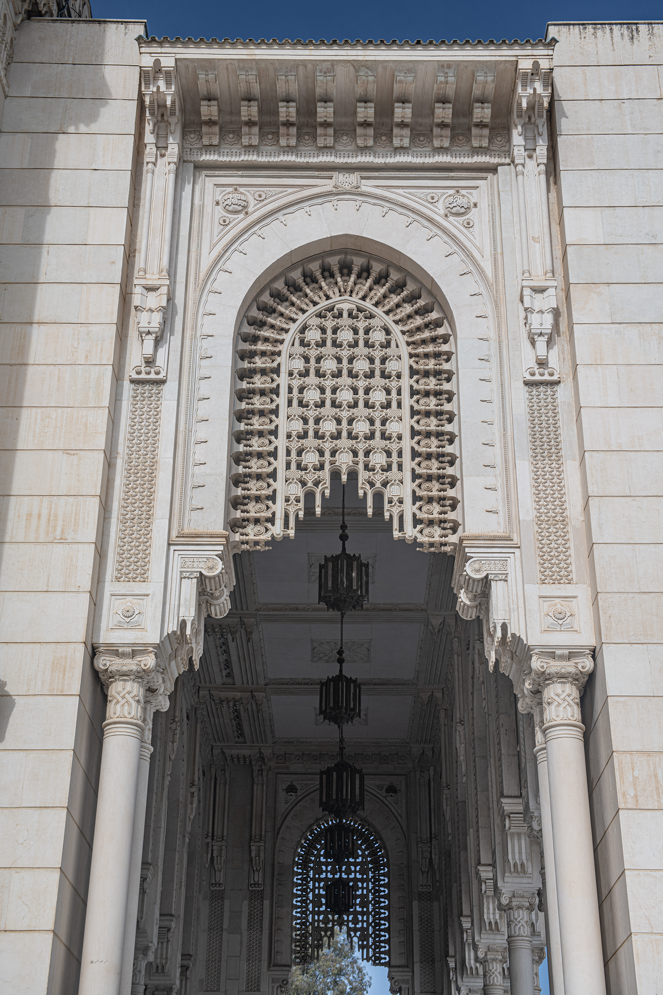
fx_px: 1436
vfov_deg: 38.2
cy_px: 498
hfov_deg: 26.0
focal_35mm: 52
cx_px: 332
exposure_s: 1/160
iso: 100
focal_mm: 52
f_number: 6.3
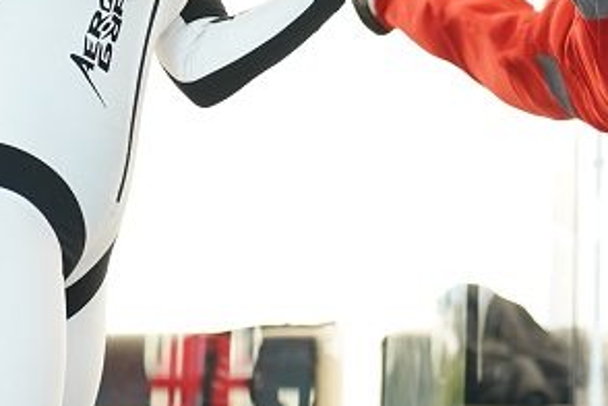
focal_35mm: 158
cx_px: 649
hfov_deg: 12.8
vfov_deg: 8.6
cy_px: -5
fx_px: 2668
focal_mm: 58
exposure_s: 1/320
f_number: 2.8
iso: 2000
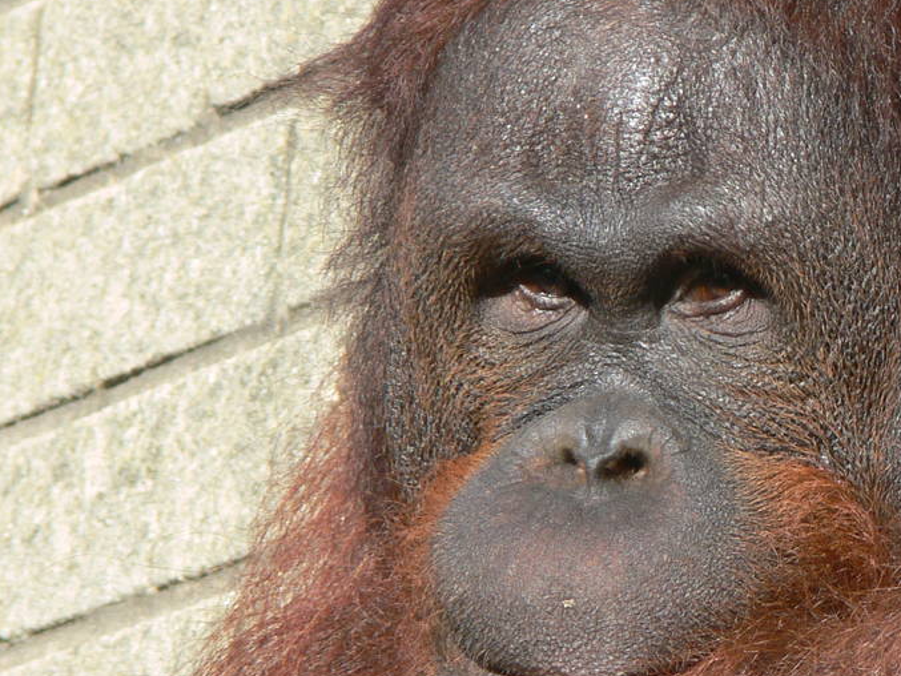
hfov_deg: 2.0
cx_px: 777
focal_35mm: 992
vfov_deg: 1.5
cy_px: 459
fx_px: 25825
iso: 80
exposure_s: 1/160
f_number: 5.6
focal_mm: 88.8
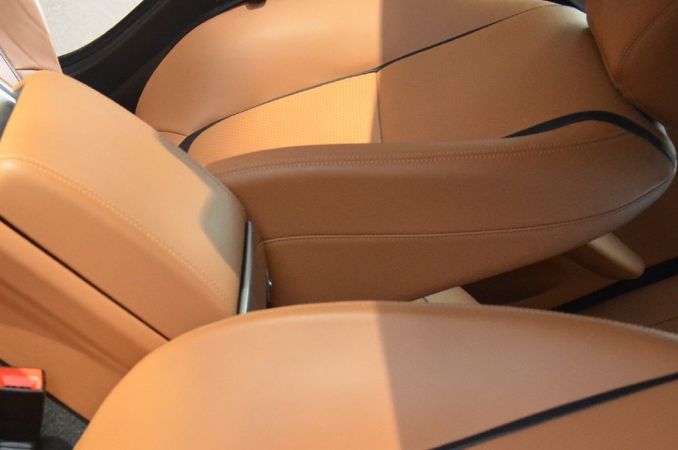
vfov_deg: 20.9
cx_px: 102
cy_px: 418
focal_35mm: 63
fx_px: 1189
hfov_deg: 30.8
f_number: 2.8
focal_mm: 17
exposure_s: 1/500
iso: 1400
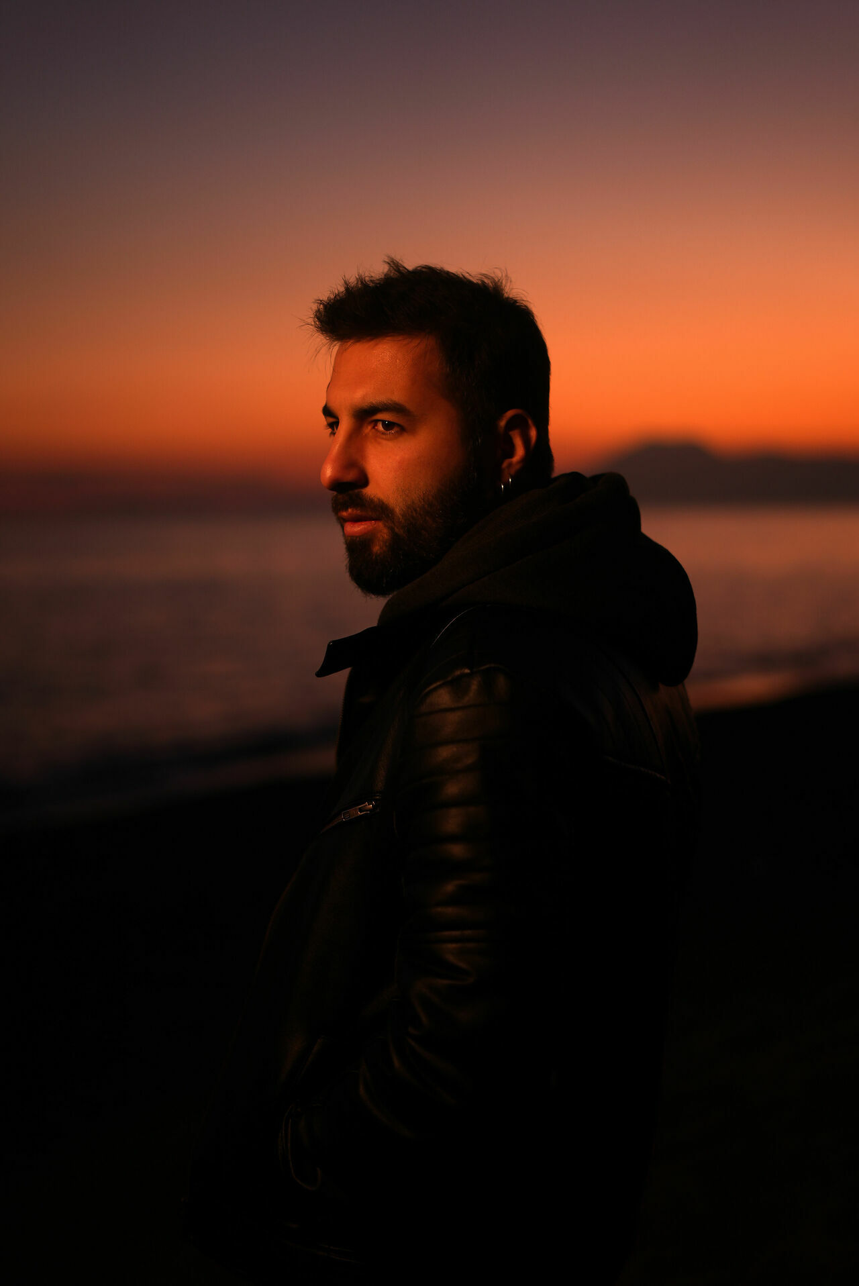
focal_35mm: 50
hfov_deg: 27.0
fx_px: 1787
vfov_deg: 39.6
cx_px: 430
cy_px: 643
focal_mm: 50
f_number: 1.8
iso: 100
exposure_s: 1/80
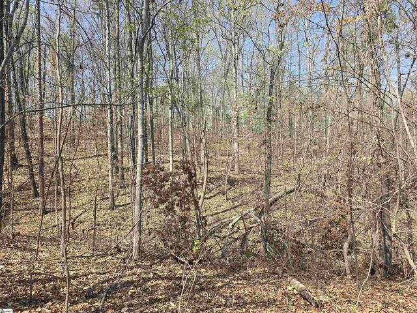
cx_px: 208
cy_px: 156
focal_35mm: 23
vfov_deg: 58.9
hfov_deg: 73.9
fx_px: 277
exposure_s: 1/346
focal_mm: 6.3
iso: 12
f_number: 1.7
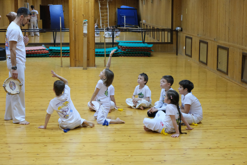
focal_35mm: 68
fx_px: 467
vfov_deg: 20.0
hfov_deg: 29.7
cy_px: 82
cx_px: 124
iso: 6400
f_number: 5.6
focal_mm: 45
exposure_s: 1/85
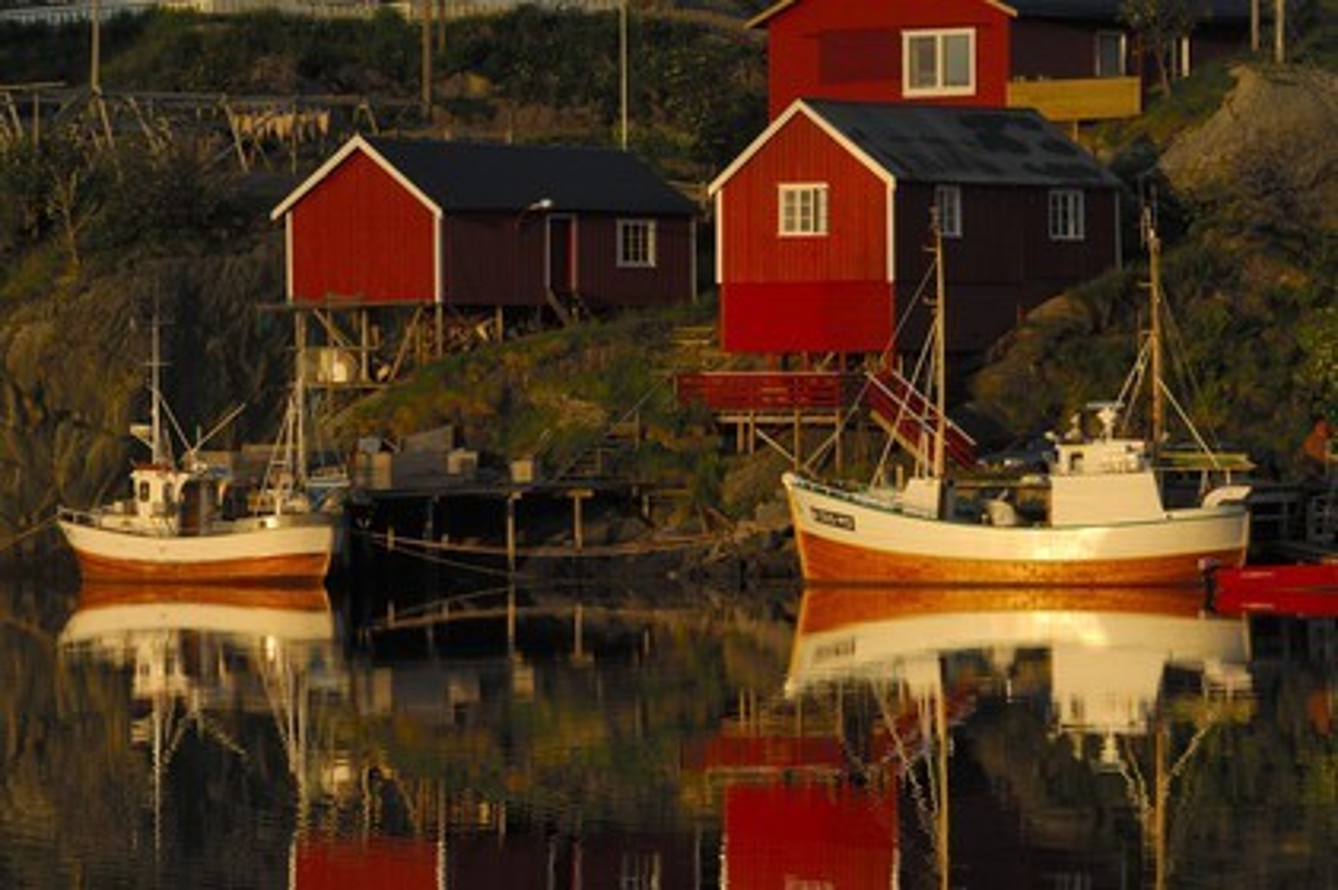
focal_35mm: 262
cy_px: 445
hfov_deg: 7.9
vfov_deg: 5.2
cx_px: 669
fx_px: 9748
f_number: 13
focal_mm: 175
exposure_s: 1/60
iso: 100
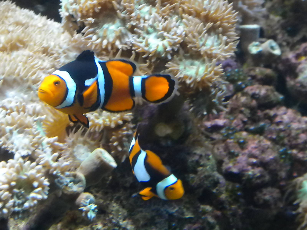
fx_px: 1055
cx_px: 154
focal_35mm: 119
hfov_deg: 16.6
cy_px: 115
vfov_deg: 12.5
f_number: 5.1
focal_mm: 21
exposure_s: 1/61.1
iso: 868
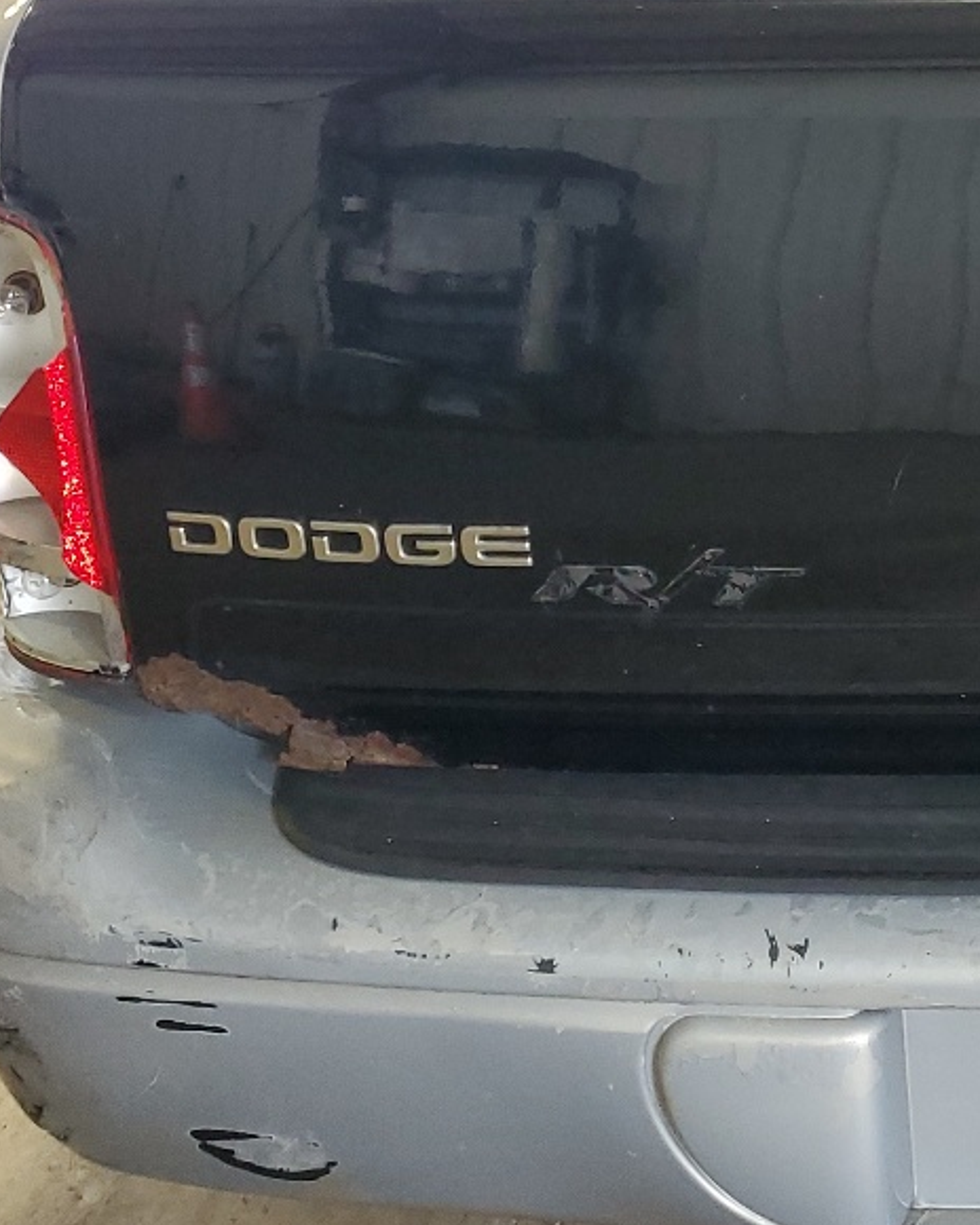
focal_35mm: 70
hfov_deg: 20.1
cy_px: 137
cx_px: 1259
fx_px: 2538
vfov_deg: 26.3
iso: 118
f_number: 1.5
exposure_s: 1/60.2
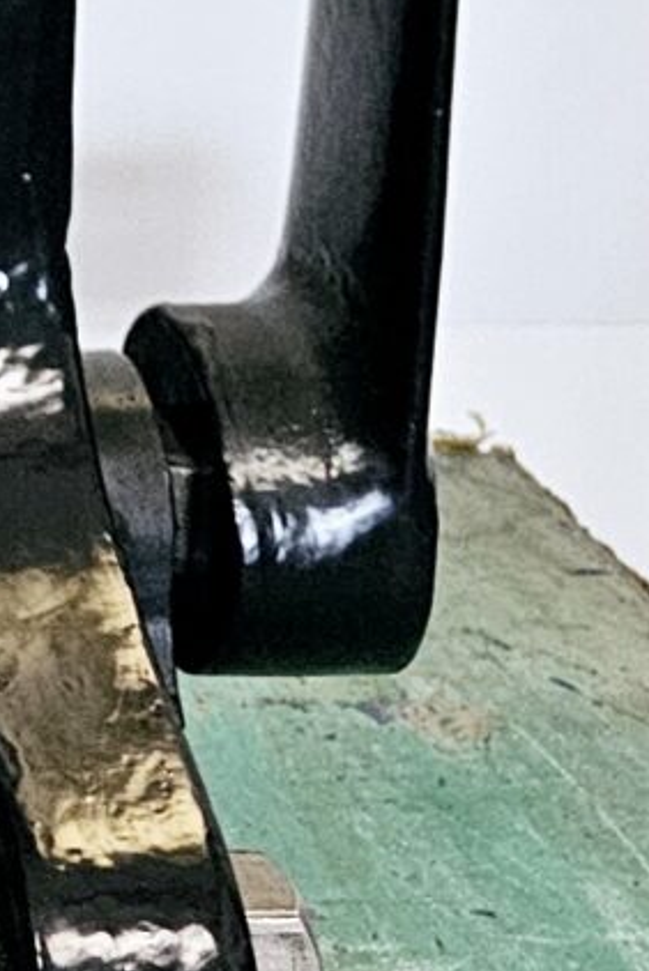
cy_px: -943
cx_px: -1189
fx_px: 3914
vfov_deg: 12.5
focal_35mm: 145
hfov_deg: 8.3
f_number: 1.7
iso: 500
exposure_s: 1/100
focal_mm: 6.3
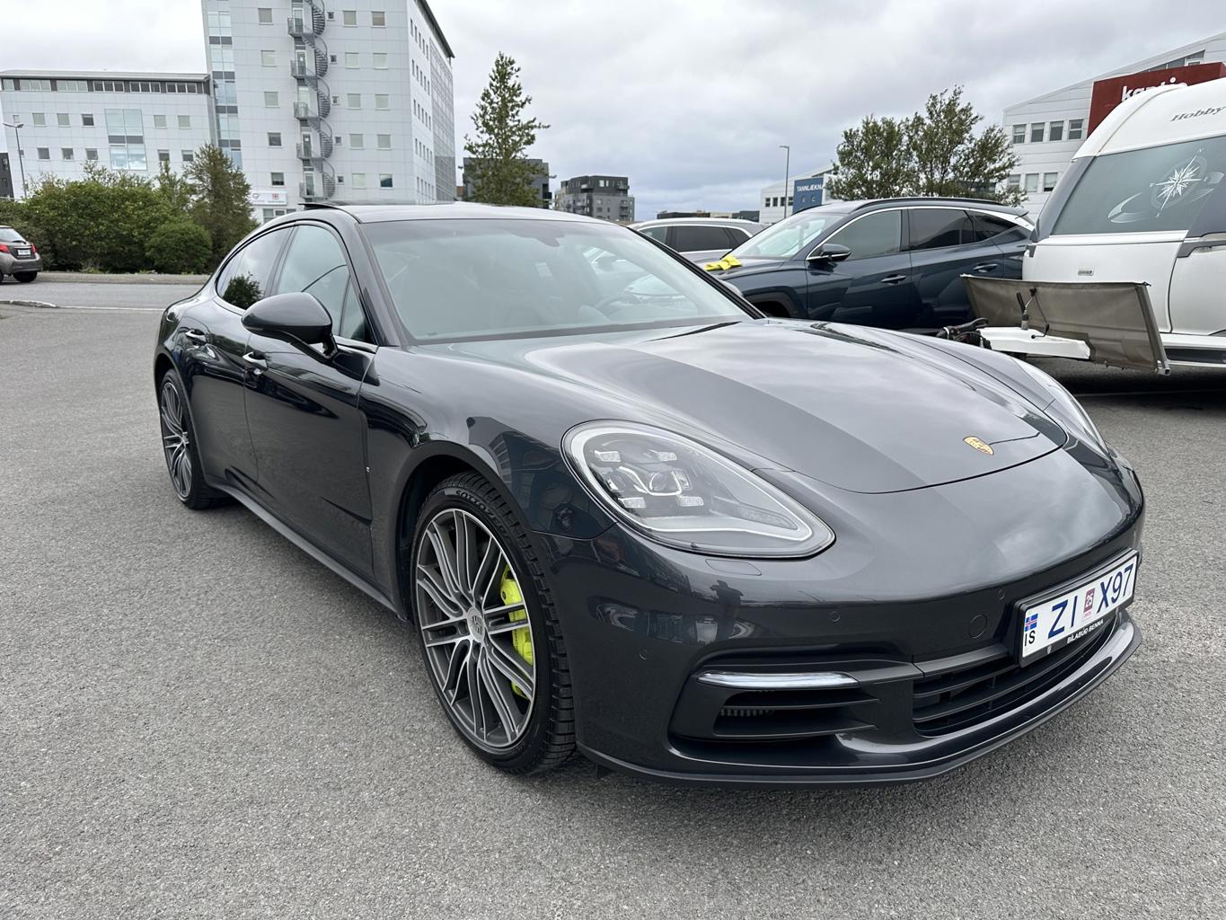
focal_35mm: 24
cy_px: 460
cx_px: 613
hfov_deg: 71.6
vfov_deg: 56.8
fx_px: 850
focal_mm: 6.86
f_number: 1.78
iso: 80
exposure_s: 1/1019
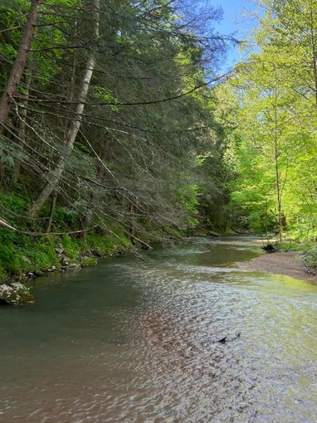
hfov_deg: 41.7
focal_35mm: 34
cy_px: 185
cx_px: 182
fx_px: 415
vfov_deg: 53.8
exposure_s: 1/484
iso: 50
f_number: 1.5
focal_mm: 5.7
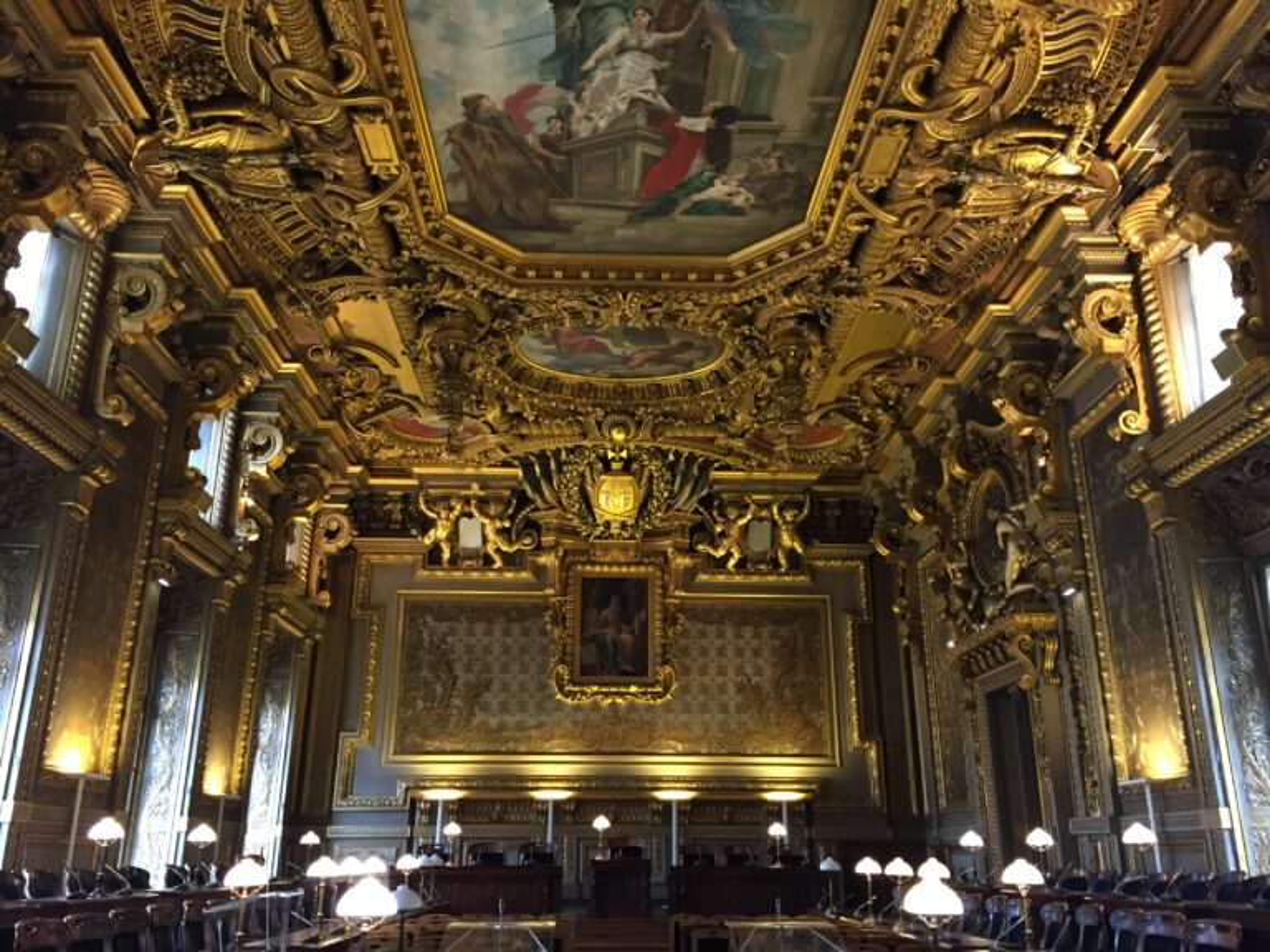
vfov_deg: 48.2
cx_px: 635
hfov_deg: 61.7
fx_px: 1064
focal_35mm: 29
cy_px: 476
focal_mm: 4.15
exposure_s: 1/33
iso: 250
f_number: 2.2
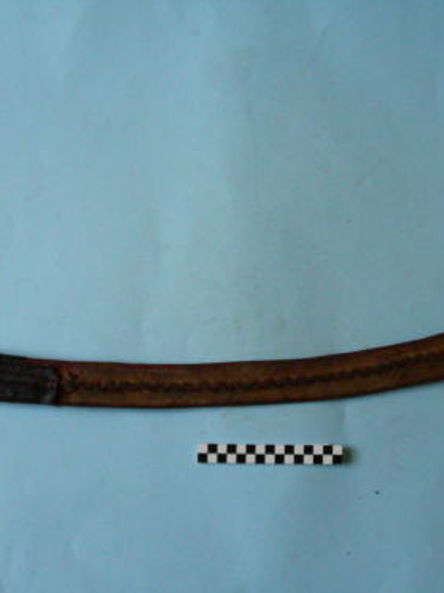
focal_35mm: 51
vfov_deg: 37.5
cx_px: 280
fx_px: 874
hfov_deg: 28.4
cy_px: 296
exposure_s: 1/71.6
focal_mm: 6.3
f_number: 3.5
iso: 400
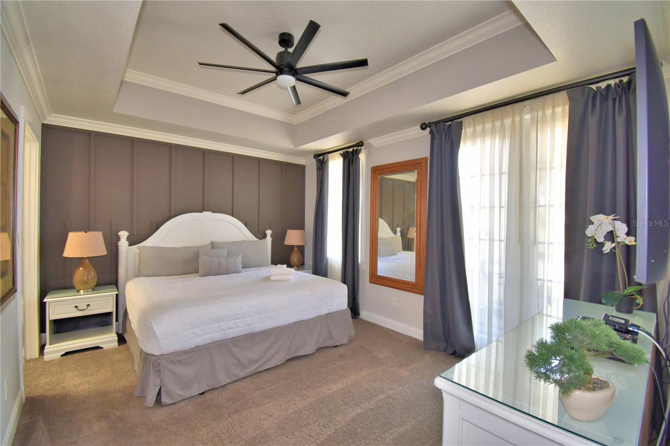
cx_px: 335
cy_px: 223
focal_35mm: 15
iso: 220
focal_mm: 10
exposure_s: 1/30
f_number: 4.5
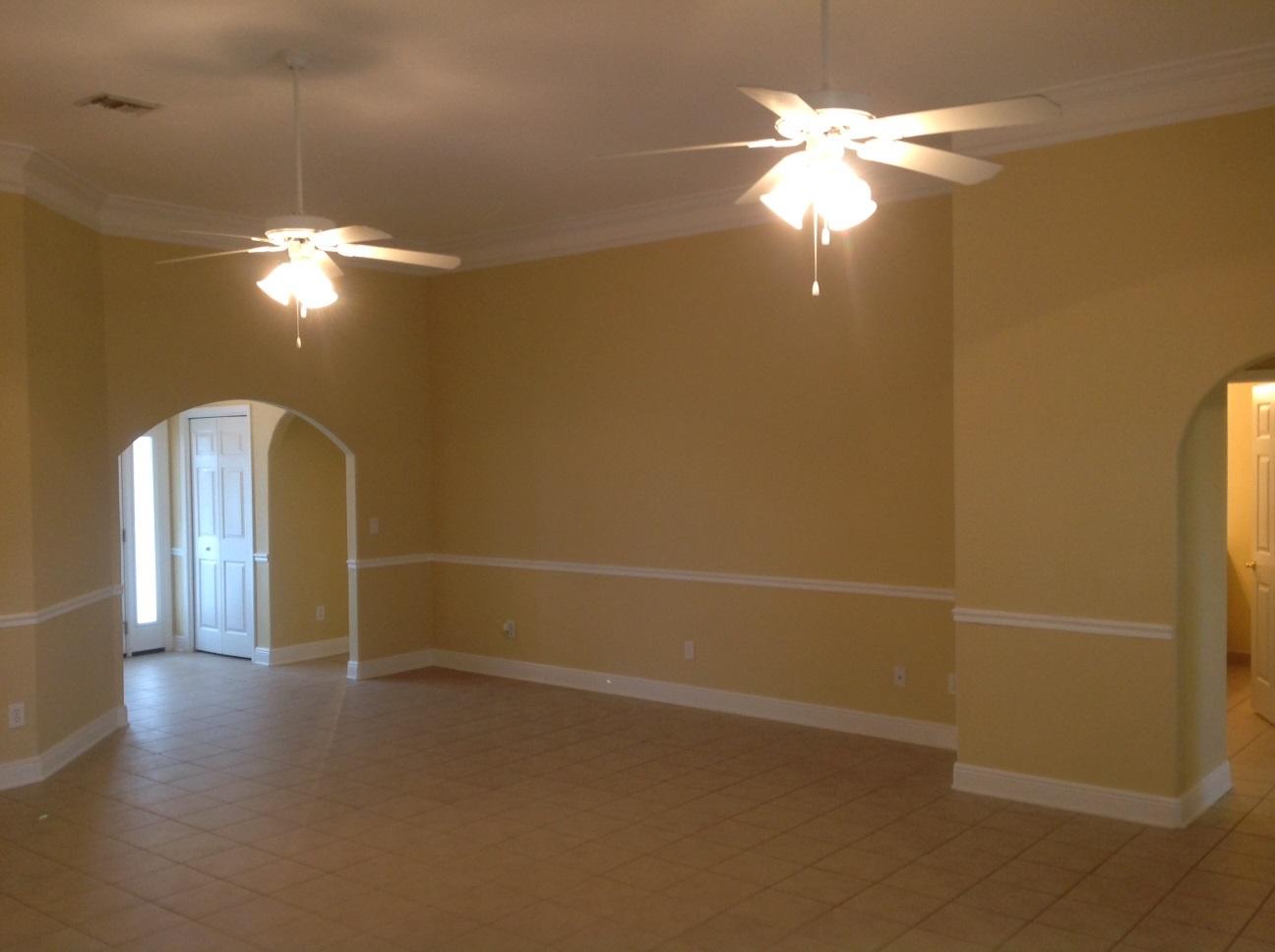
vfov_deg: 40.6
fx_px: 1287
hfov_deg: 52.7
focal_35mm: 35
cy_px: 476
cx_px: 638
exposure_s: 1/15
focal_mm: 4.28
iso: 100
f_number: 2.4
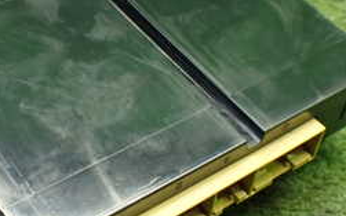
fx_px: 717
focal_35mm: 76
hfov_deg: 27.0
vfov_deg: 17.2
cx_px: 121
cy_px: 99
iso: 800
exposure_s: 1/100
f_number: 2.3
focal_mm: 5.4
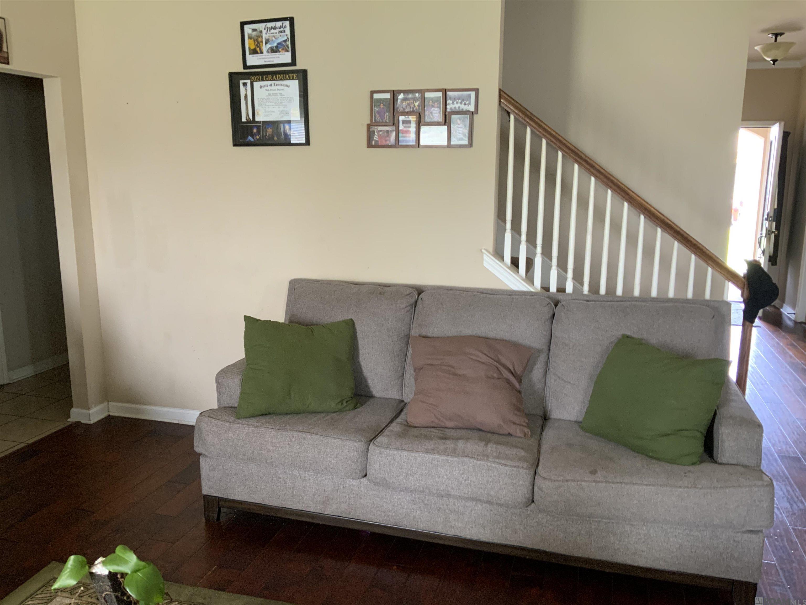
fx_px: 675
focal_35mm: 29
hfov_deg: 61.7
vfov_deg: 48.2
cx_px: 403
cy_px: 302
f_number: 1.8
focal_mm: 3
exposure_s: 1/60
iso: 160
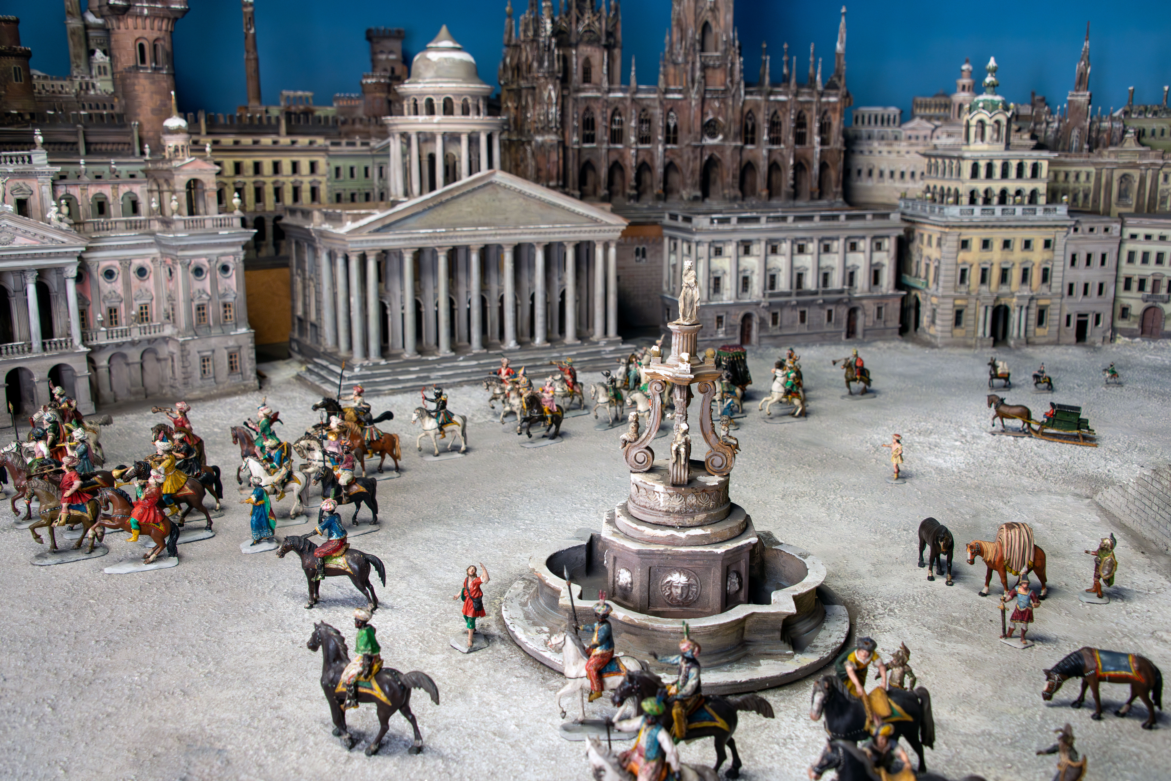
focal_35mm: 35
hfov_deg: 54.4
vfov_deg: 37.9
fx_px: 1138
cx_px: 586
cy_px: 390
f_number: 5.6
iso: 3200
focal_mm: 35
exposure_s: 1/50
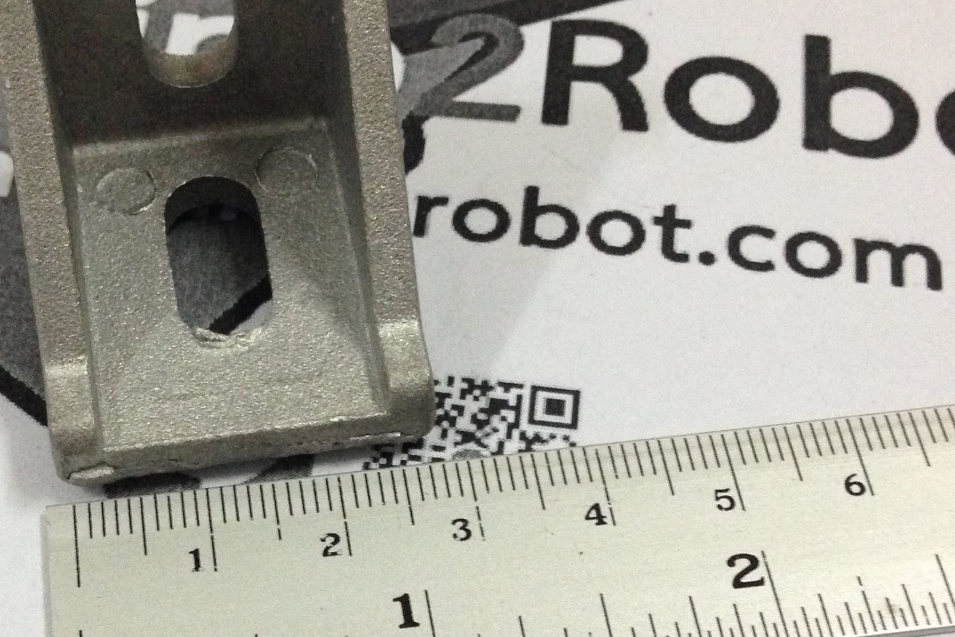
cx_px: 359
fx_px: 1777
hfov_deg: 30.0
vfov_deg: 20.2
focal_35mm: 67
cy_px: 463
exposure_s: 1/20
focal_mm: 4.12
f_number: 2.4
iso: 250
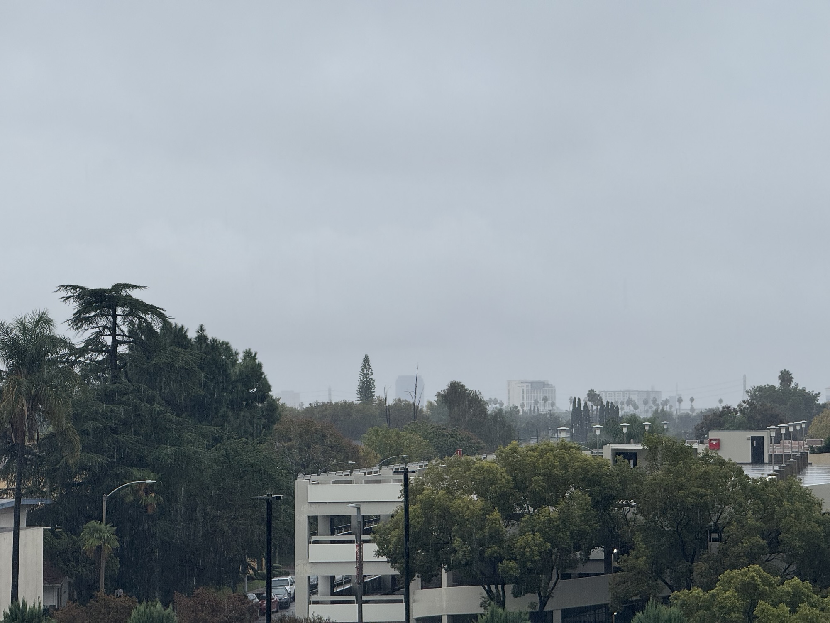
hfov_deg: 16.4
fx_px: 2877
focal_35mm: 120
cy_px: 312
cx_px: 415
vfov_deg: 12.3
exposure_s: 1/222
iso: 50
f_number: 2.8
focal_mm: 15.66
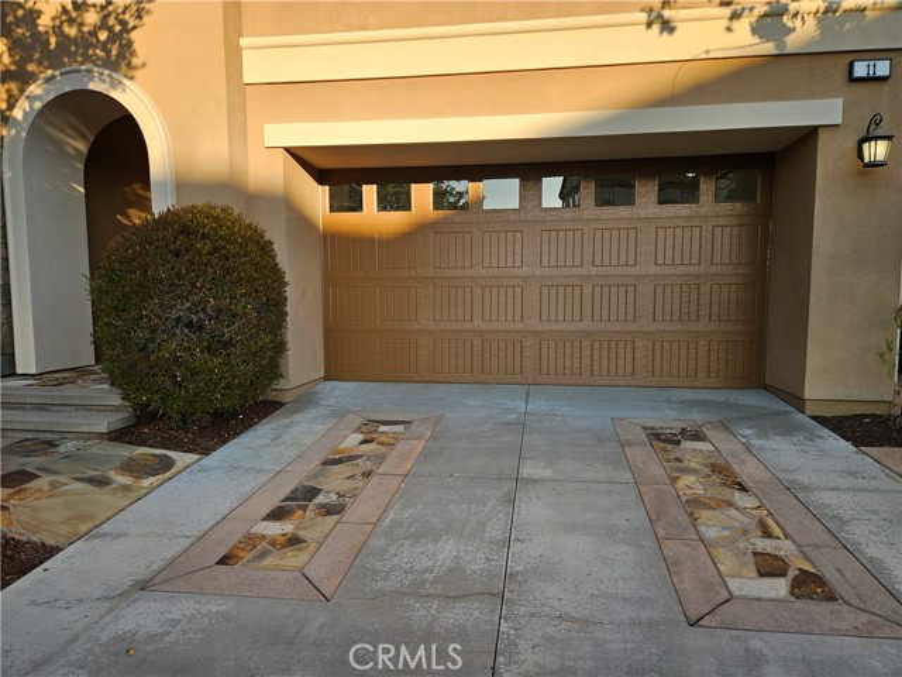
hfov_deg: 73.9
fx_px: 599
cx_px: 451
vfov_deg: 58.9
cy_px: 338
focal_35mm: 23
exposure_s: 1/601
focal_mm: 5.4
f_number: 1.8
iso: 25
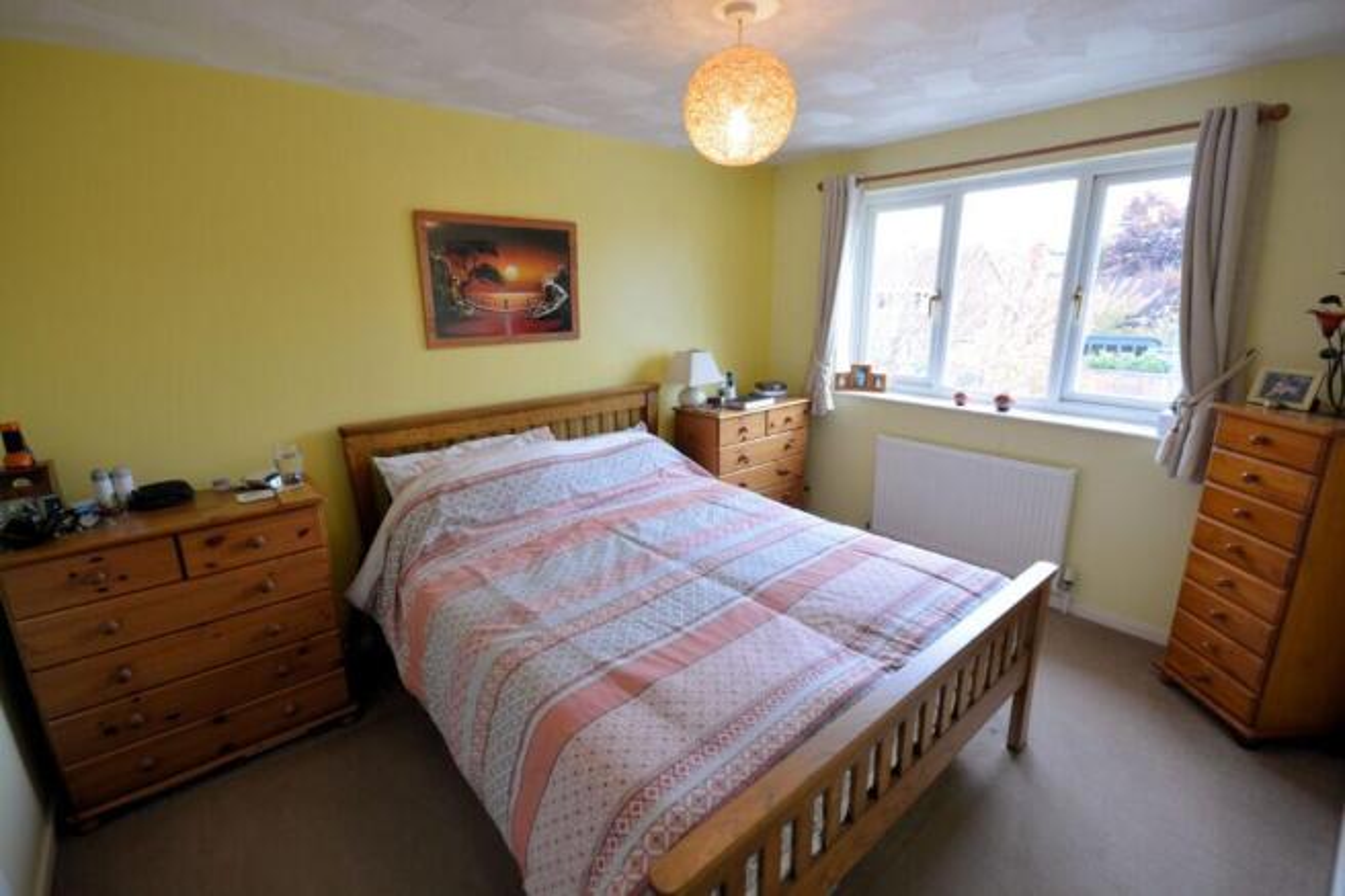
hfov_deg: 100.4
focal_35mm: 15
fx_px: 560
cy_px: 448
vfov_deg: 77.3
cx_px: 672
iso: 400
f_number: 8
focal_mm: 10
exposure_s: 1/10
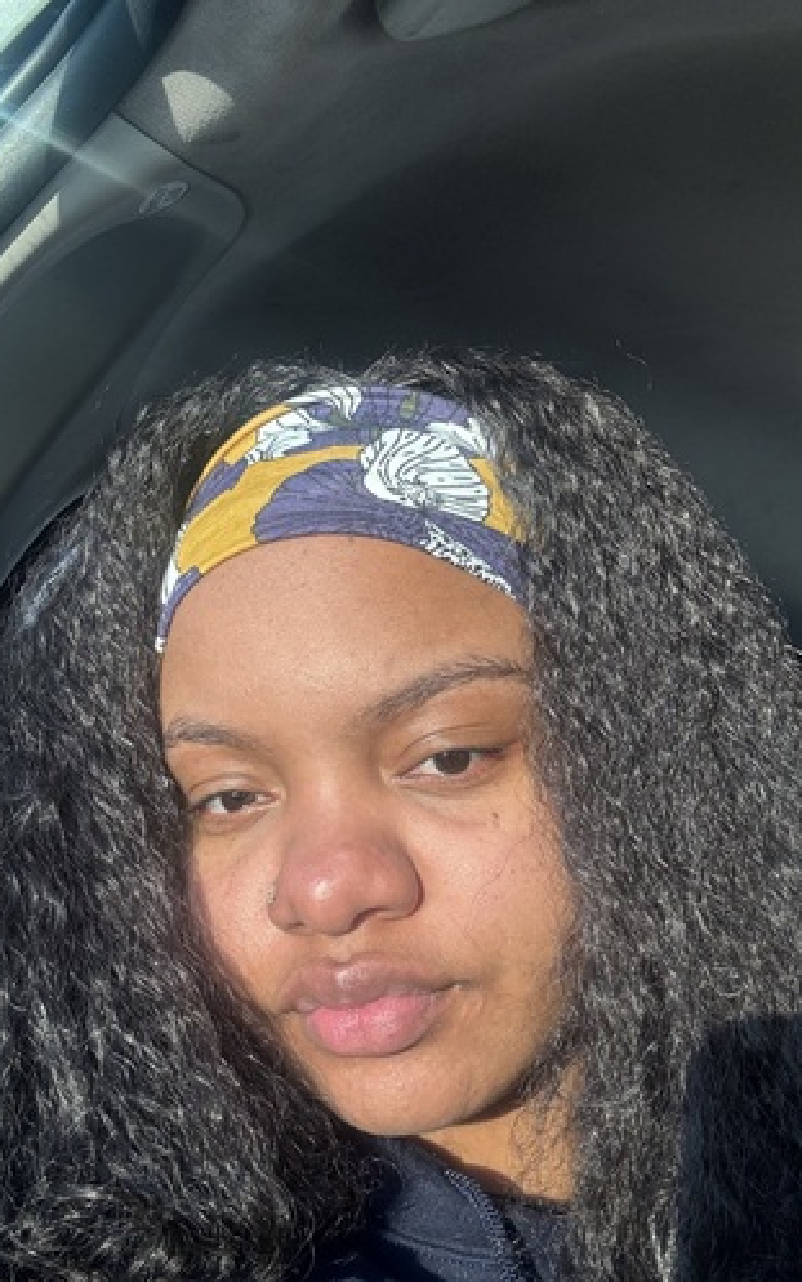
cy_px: 642
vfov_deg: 59.6
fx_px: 1118
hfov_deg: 39.4
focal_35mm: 32
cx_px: 450
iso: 32
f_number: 1.9
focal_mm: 2.69
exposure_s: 1/121
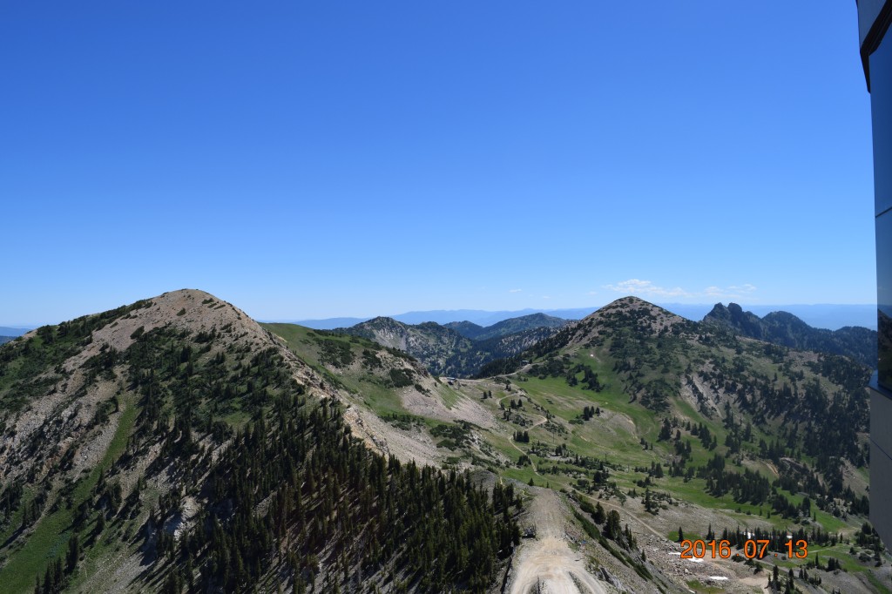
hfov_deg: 67.4
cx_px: 446
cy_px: 297
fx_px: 669
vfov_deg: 47.9
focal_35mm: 27
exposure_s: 1/400
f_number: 10
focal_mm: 18
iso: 200
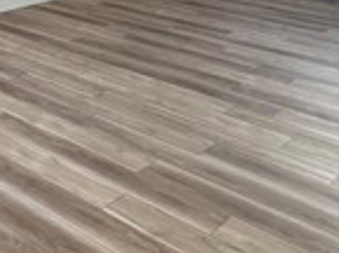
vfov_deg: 21.4
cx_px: -47
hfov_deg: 28.1
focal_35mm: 62
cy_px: -73
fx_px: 606
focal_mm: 2.22
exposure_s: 1/120
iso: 80
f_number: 2.2
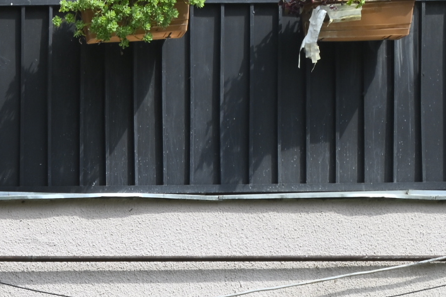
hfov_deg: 12.3
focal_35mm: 156
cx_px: -307
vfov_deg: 8.5
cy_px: 540
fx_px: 1933
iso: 125
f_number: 13
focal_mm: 34
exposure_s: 1/125
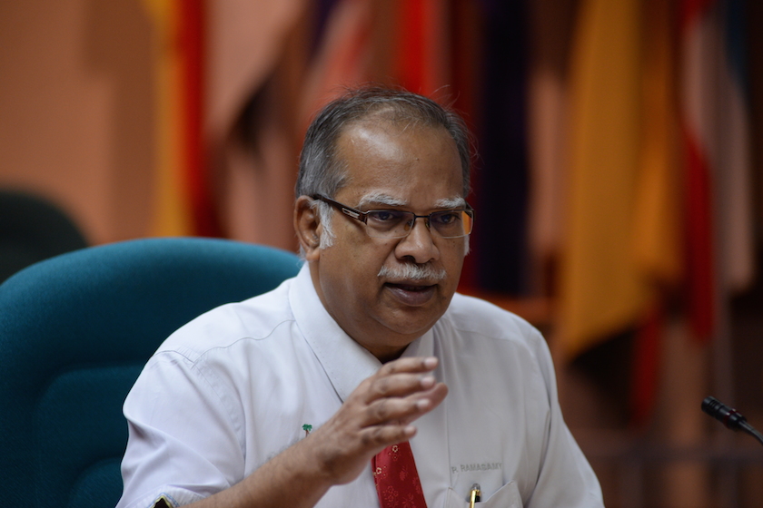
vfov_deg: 6.9
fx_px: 4239
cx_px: 382
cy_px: 254
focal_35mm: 200
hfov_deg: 10.3
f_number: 2.8
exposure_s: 1/125
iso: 1600
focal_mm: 200
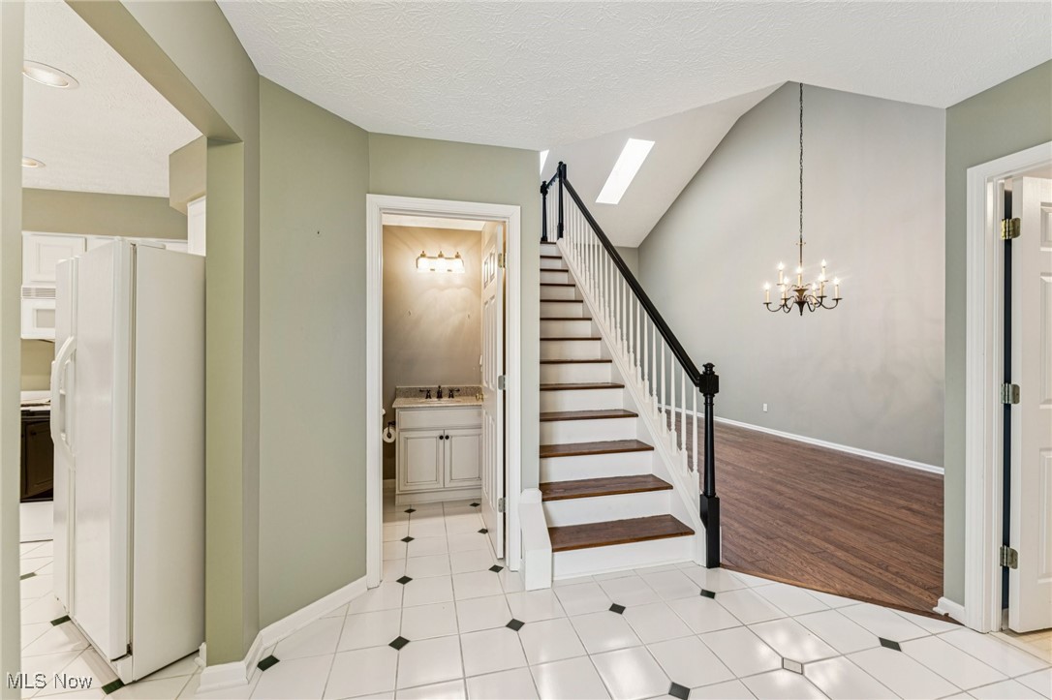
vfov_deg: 81.2
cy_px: 350
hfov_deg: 104.3
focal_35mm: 14
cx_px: 526
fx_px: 409
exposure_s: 1/10
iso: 200
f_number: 5.6
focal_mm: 14
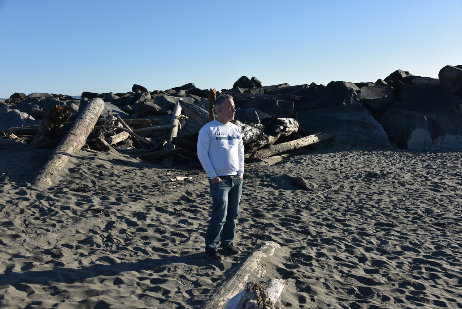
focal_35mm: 34
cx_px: 231
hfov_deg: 55.8
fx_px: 436
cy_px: 154
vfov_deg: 38.9
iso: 100
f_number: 8
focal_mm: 34
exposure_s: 1/250
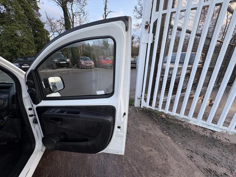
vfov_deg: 85.7
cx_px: 118
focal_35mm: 14
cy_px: 88
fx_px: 95
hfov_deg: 102.1
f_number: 2.2
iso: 40
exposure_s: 1/99
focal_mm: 2.22
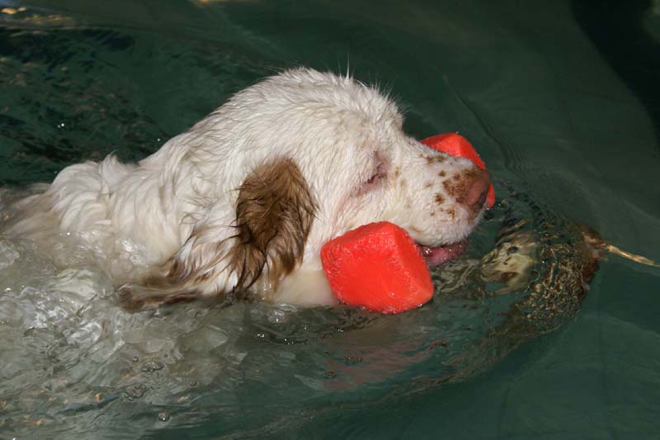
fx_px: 1924
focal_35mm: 105
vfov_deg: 13.0
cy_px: 220
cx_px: 330
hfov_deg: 19.5
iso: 400
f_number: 5.6
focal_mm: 70
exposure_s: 1/125
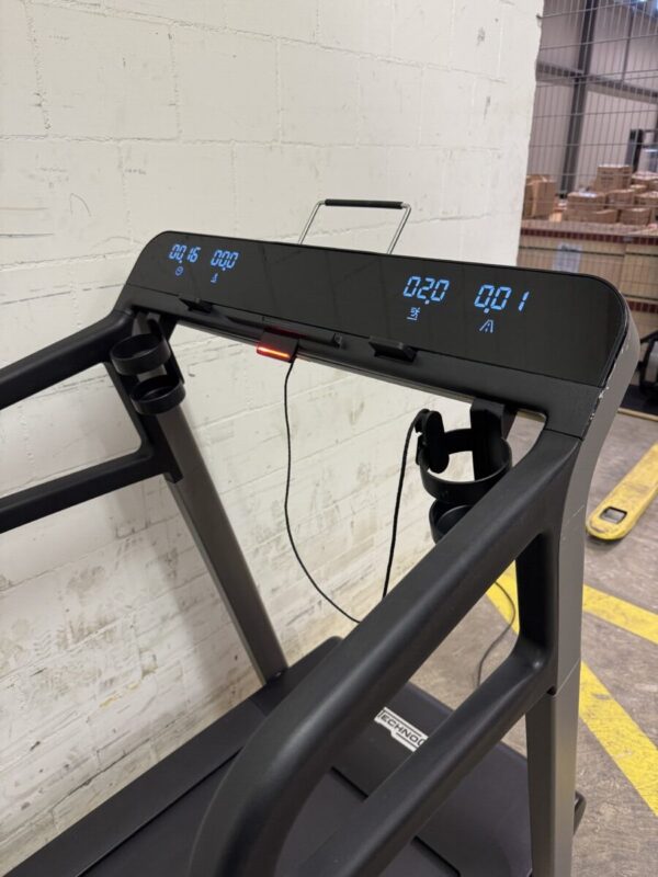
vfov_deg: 71.6
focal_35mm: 24
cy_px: 438
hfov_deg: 56.8
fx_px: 608
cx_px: 329
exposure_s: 1/50
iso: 250
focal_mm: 6.76
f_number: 1.78
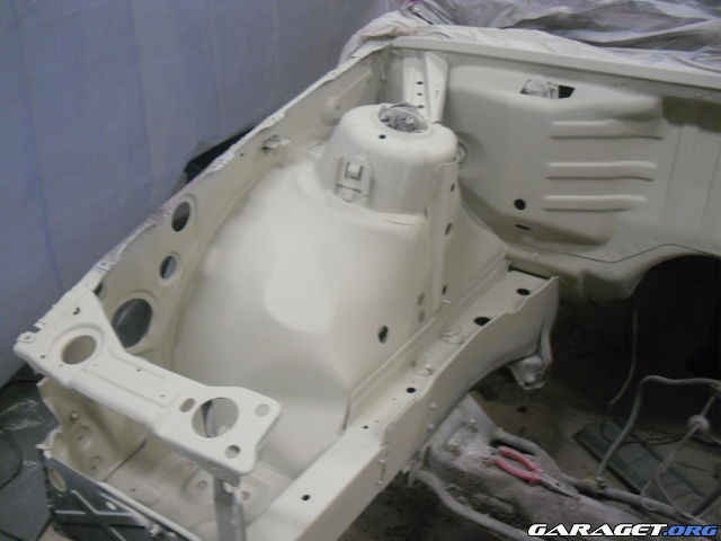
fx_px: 729
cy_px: 270
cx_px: 360
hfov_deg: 52.6
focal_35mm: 35
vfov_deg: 40.7
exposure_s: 1/11
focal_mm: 6.3
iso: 400
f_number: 3
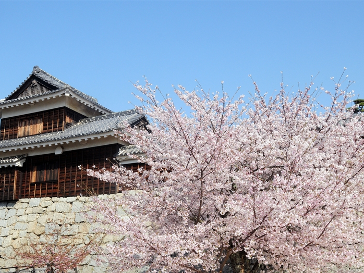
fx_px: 469
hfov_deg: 42.4
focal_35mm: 45
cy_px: 138
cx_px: 174
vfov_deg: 32.5
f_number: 11
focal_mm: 27
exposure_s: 1/400
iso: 400
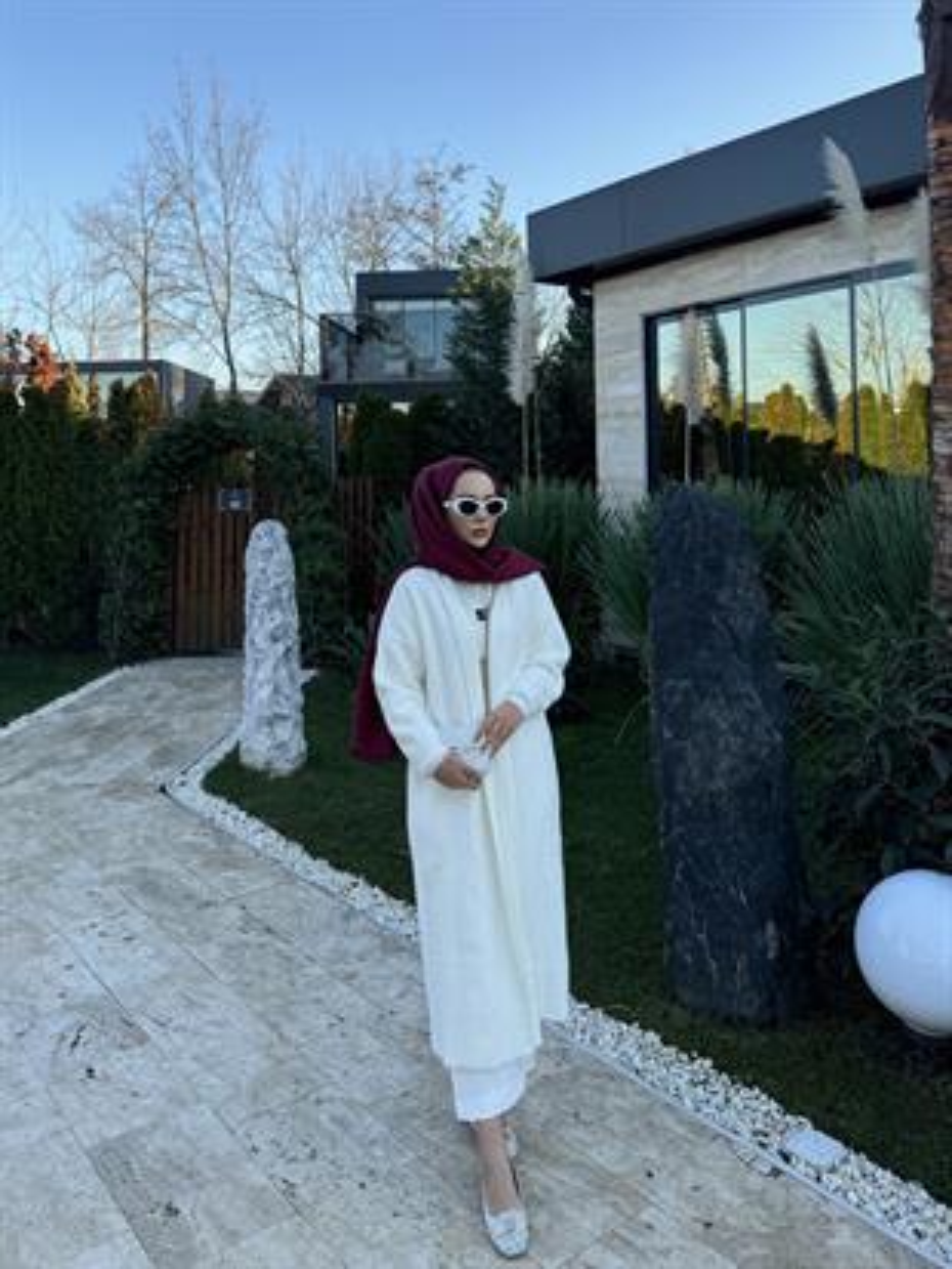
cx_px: 476
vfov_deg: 71.6
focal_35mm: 24
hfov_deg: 56.8
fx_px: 880
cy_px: 634
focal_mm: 6.76
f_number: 1.78
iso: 80
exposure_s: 1/739
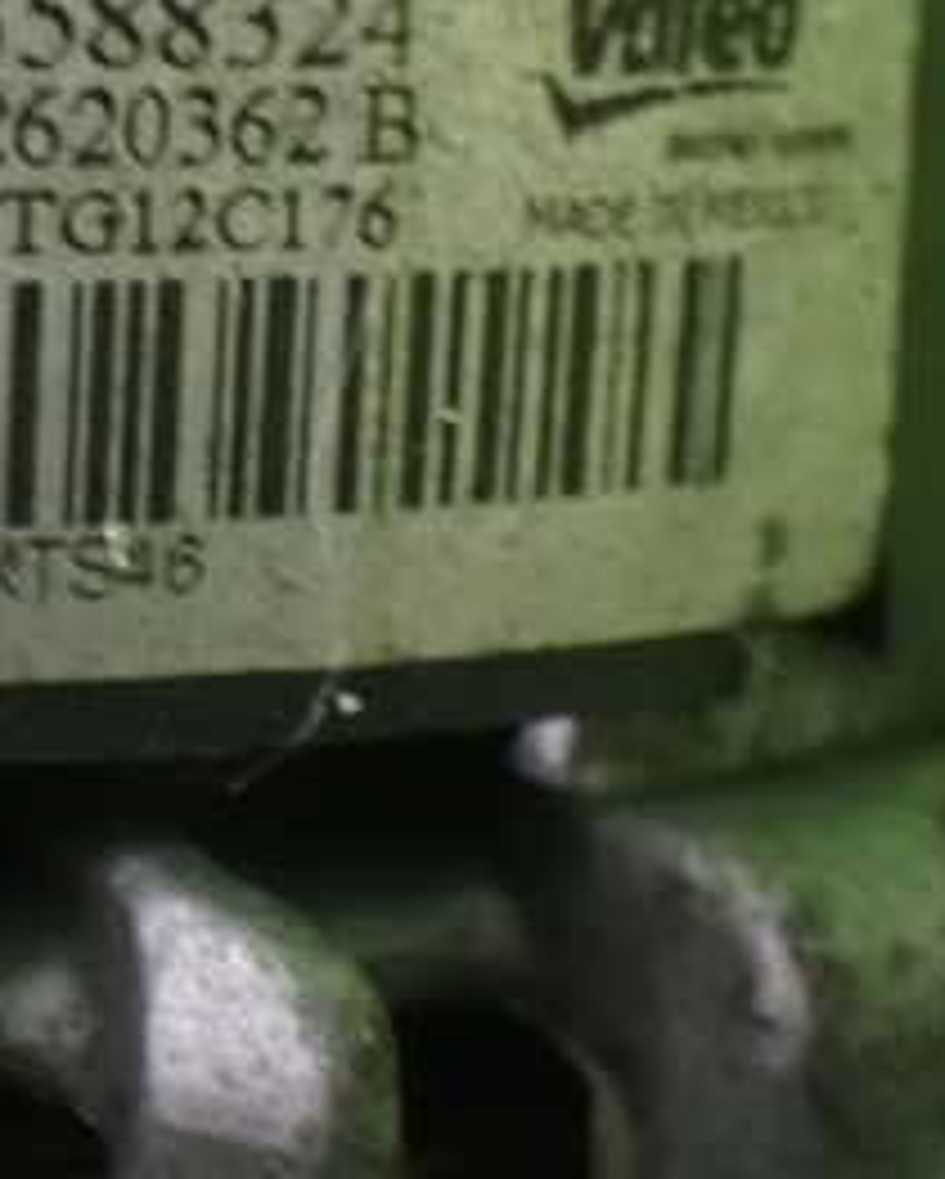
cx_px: -274
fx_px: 3667
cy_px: 392
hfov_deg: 14.1
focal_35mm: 105
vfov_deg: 18.2
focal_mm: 8.4
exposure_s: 1/8
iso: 1600
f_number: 3.1
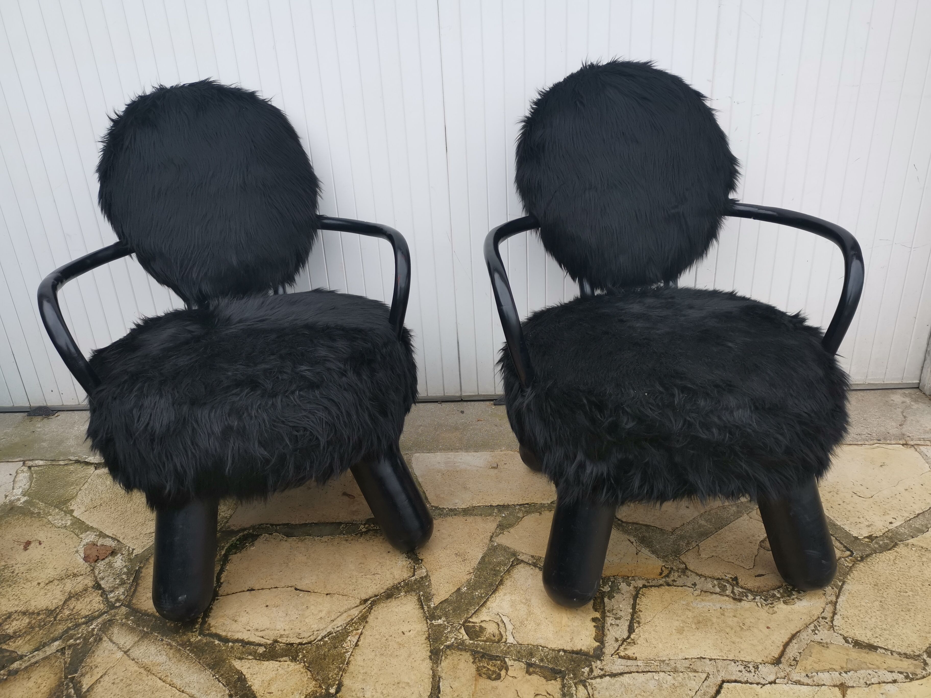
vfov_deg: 51.4
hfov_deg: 65.3
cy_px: 349
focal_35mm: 27
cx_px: 466
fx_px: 726
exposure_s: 1/102
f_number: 1.8
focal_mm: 5.58
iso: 50
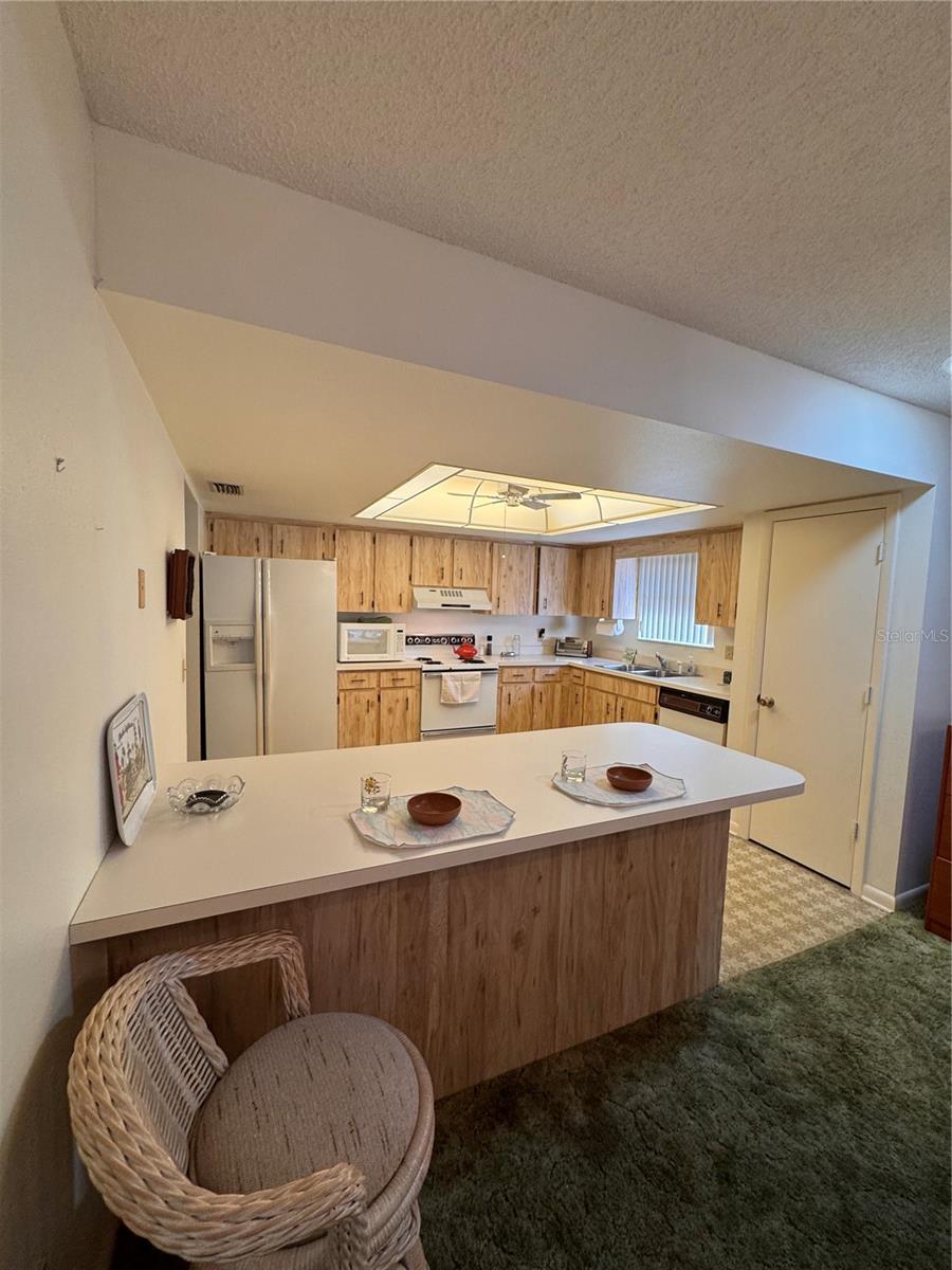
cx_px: 476
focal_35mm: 14
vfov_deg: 102.1
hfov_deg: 85.7
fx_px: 513
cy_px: 635
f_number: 2.2
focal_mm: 2.22
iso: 160
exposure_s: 1/120
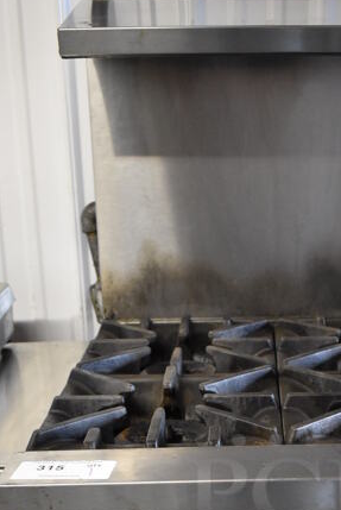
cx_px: 276
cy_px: 489
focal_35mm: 67
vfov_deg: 28.5
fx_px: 951
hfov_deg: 20.1
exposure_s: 1/125
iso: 2200
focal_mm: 21
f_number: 3.8
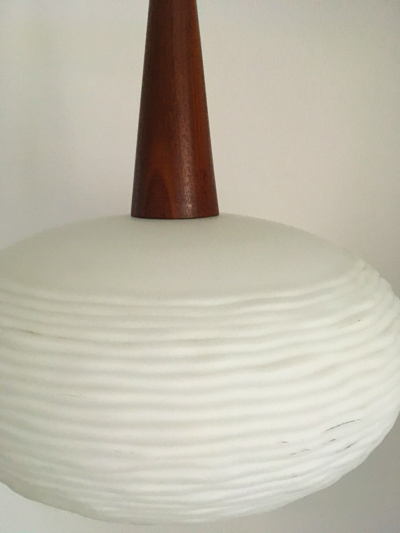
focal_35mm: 29
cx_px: 200
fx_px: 447
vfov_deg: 61.7
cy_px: 266
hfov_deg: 48.2
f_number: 2.2
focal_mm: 4.15
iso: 200
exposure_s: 1/17
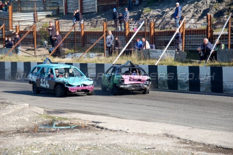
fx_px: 757
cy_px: 78
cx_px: 116
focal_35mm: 117
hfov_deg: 17.5
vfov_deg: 11.7
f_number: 5.6
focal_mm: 78
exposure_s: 1/800
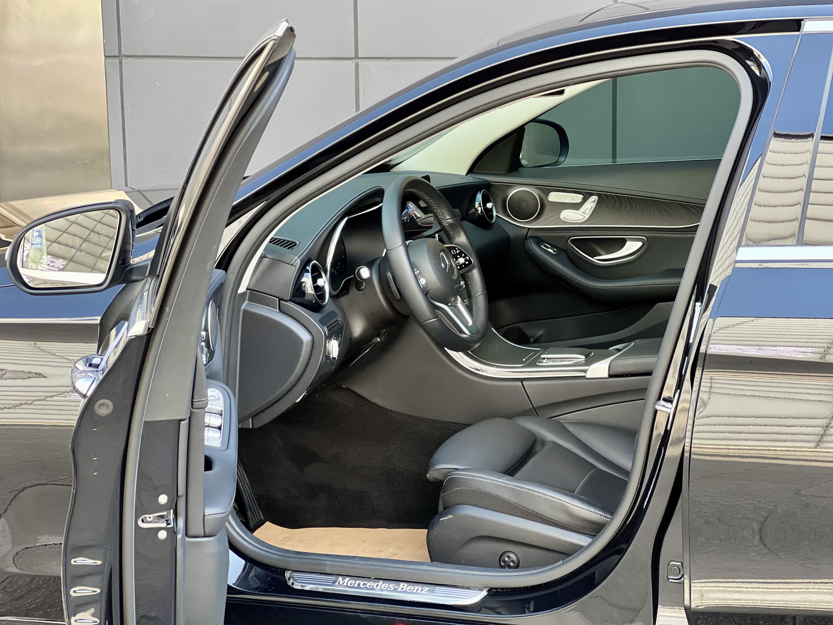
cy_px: 312
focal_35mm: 77
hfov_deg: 25.3
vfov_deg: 19.1
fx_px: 1853
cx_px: 416
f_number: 2.8
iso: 200
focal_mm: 9
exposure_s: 1/121
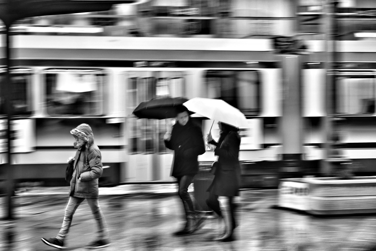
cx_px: 188
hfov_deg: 24.5
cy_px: 126
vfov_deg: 16.5
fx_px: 867
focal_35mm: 83
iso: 200
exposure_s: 1/8
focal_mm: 55
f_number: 5.6
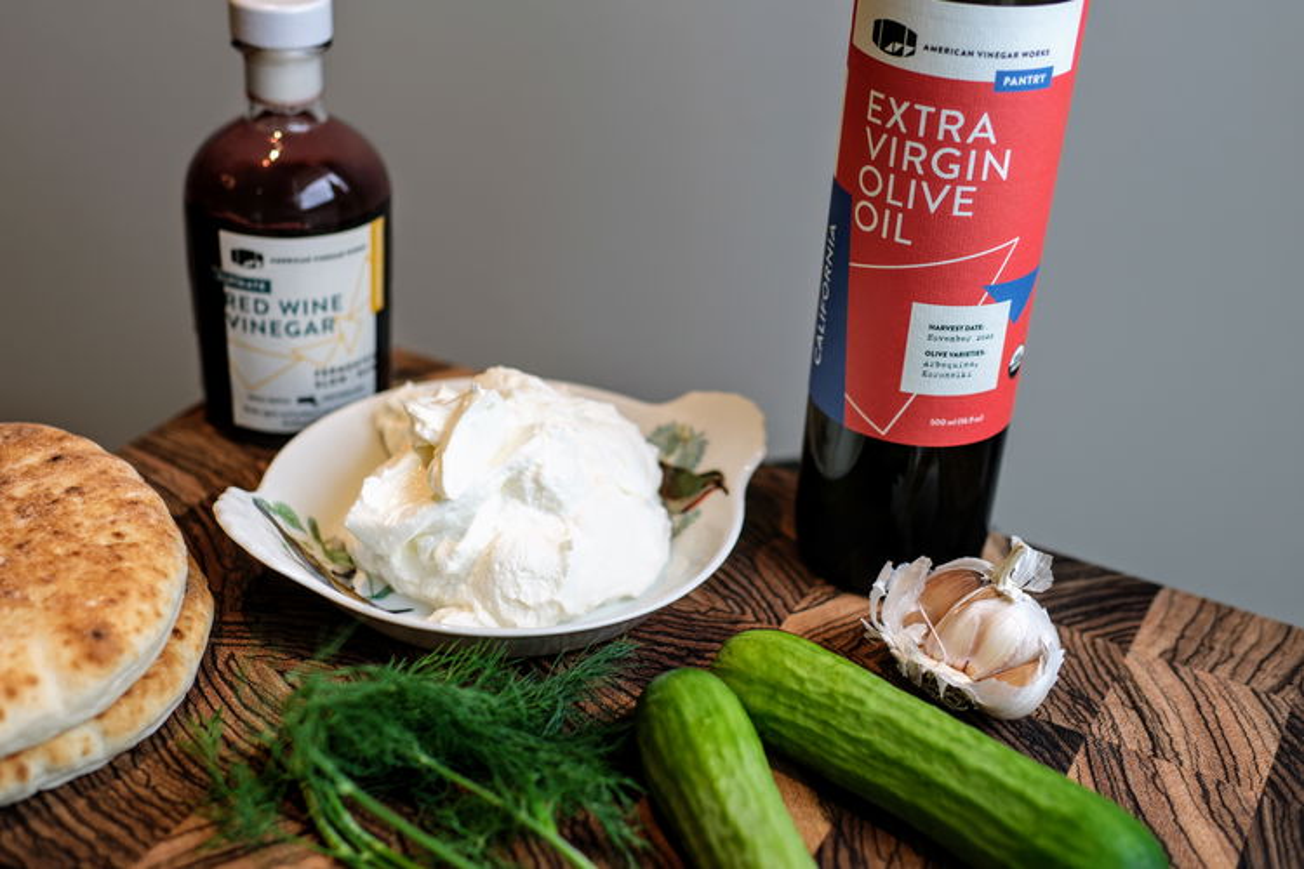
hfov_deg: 43.6
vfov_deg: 29.9
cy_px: 434
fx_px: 1630
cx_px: 652
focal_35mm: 45
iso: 125
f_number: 2.2
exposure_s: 1/110
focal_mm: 30
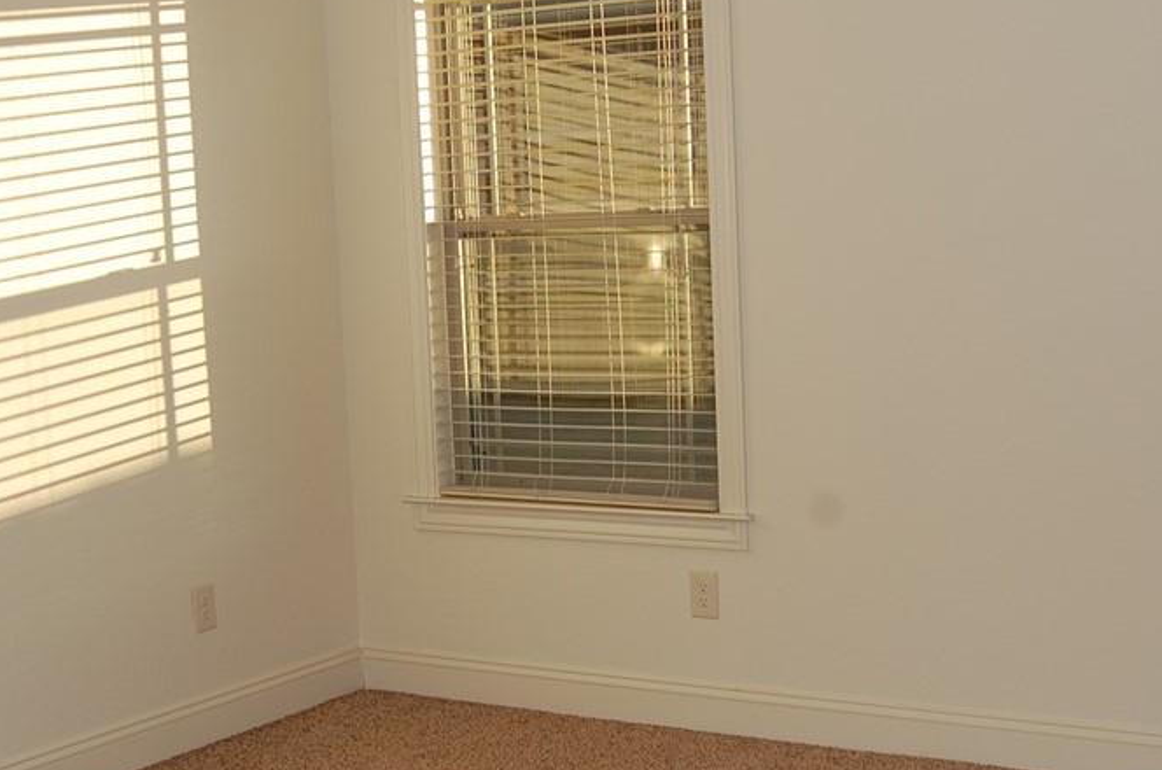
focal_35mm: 64
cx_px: 526
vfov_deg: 21.1
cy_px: 439
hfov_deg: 31.5
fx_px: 2062
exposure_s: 1/125
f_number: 5.6
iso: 200
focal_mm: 26
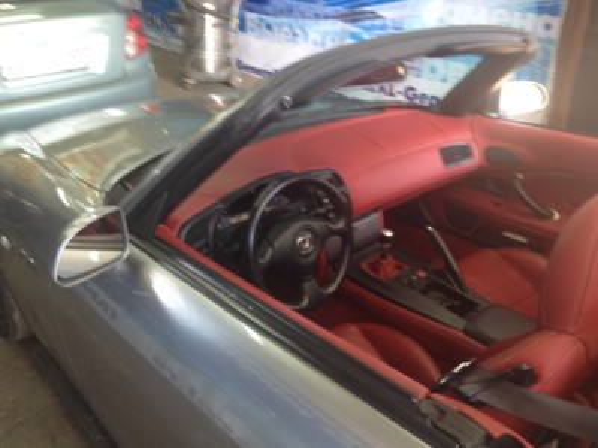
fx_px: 605
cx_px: 299
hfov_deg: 52.6
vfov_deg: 40.7
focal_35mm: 35
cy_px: 224
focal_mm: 4.28
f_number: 2.4
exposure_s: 1/20
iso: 80
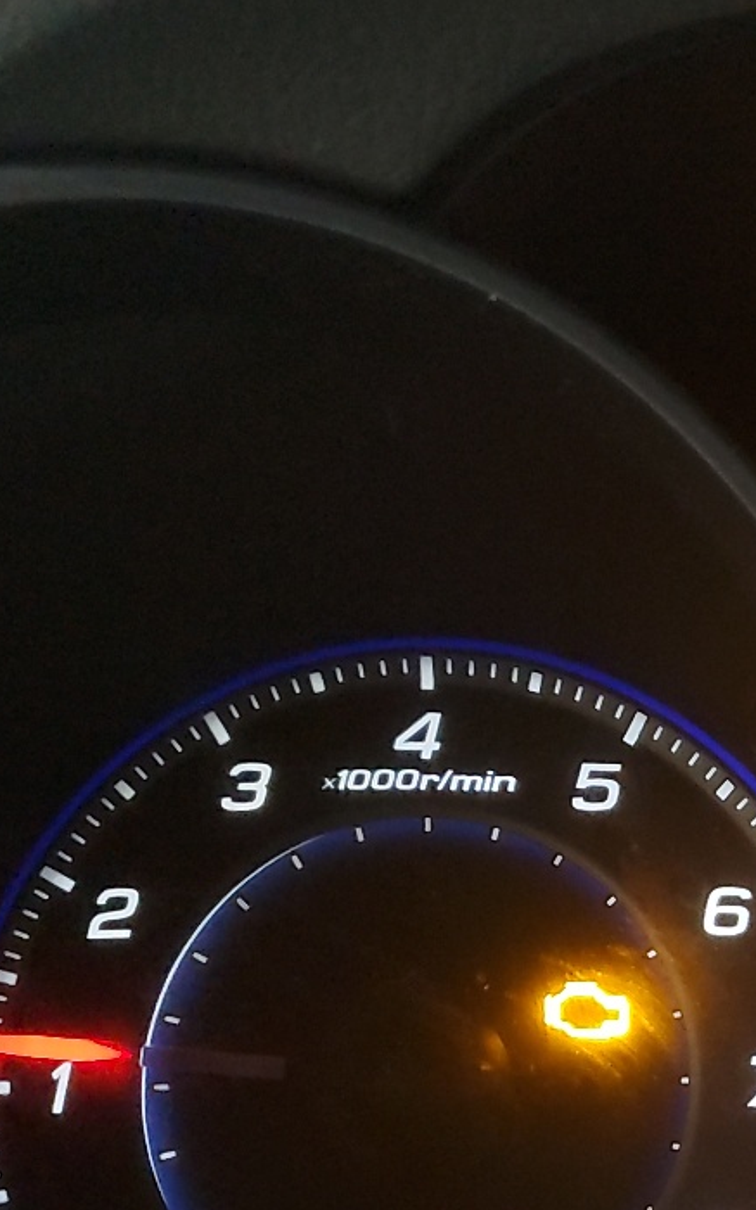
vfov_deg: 31.5
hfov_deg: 19.0
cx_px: 1000
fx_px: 2079
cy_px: 1003
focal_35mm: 63
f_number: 1.5
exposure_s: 1/30
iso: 635
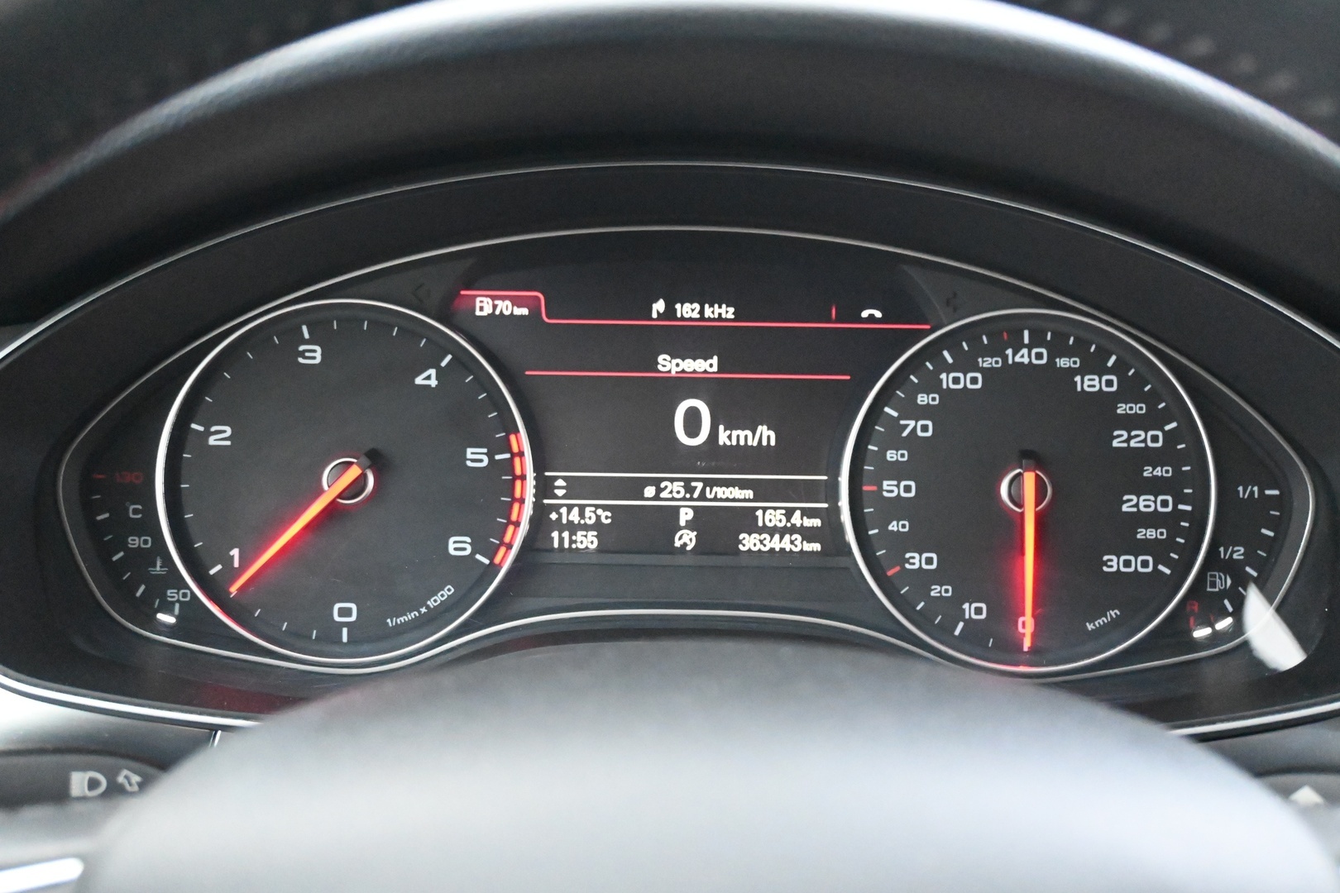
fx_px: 1340
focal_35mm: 36
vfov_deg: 36.9
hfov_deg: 53.1
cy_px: 446
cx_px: 670
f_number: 4.2
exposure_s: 1/13
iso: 12800
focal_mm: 24
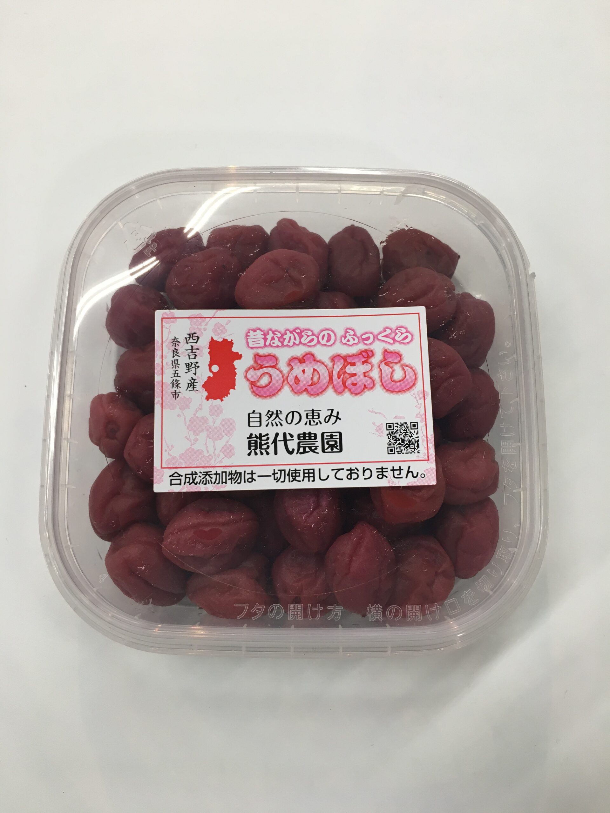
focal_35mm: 29
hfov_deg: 48.2
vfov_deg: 61.7
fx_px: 681
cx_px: 305
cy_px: 406
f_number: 2.2
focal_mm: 4.15
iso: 32
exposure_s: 1/40
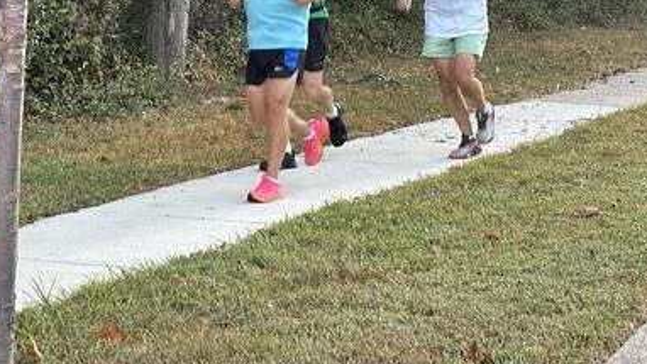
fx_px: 1630
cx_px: 359
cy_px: 14
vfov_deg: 12.6
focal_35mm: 95
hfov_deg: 22.4
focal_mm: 5.96
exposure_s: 1/79
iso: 50
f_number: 1.6
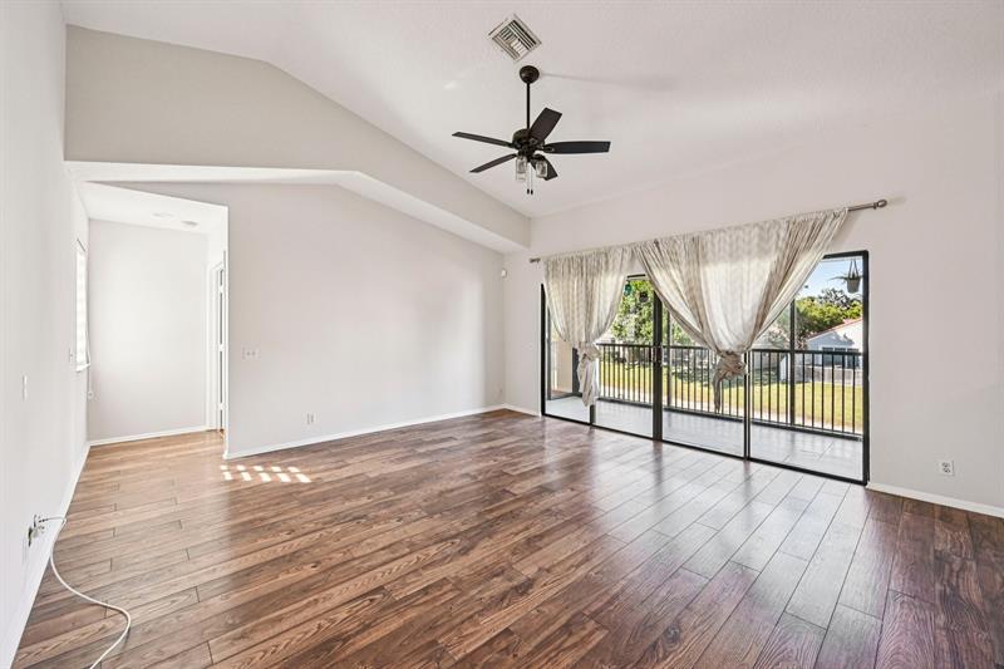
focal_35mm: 14
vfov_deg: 81.2
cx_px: 502
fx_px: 390
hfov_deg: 104.3
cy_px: 334
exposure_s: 1/100
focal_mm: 14
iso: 1250
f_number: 8
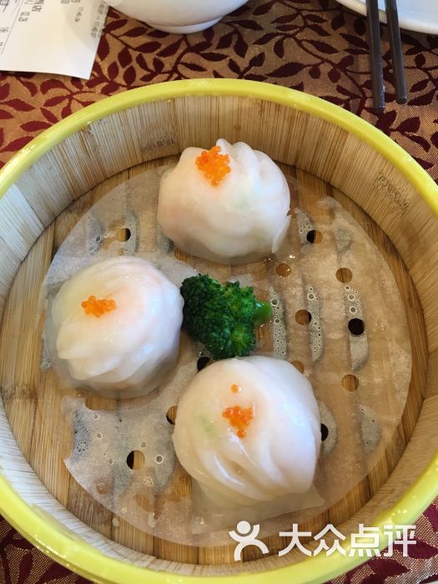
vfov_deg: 61.7
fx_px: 489
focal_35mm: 29
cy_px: 292
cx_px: 219
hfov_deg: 48.2
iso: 50
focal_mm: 4.15
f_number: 2.2
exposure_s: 1/33
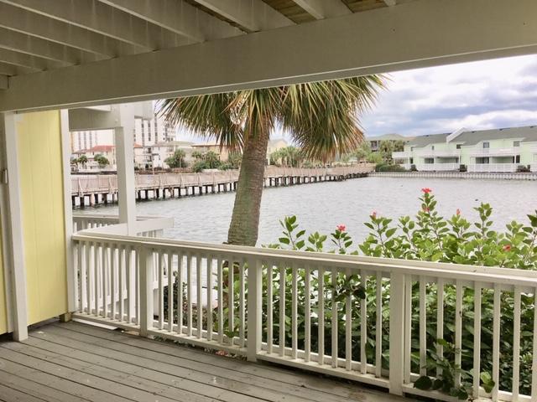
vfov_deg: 48.2
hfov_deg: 61.7
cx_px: 268
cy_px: 201
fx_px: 450
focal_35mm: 29
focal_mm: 4.15
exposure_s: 1/651
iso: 25
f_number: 2.2
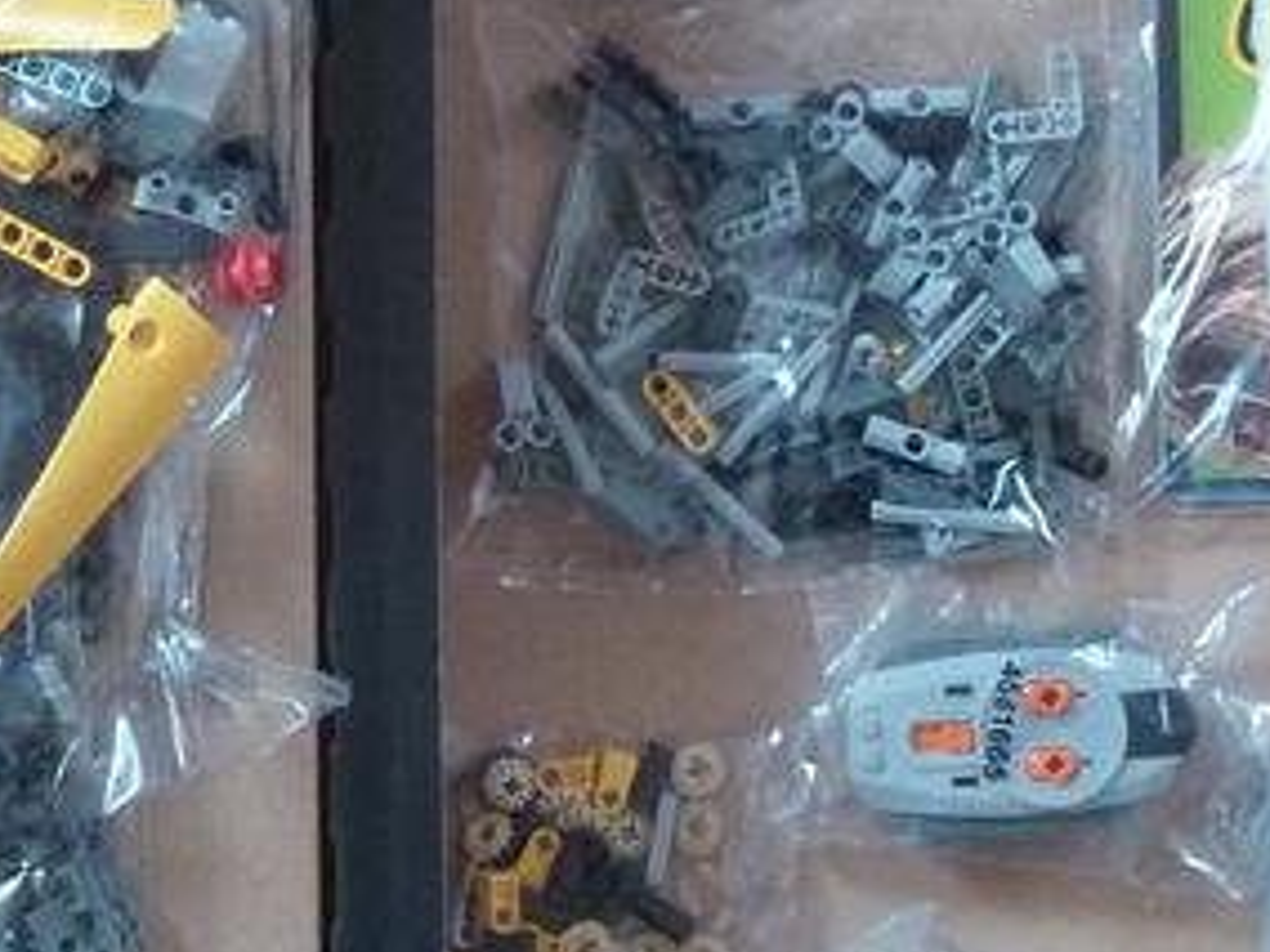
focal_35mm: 144
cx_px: 210
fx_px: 5283
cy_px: 201
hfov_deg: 13.6
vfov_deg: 10.3
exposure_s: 1/15
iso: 400
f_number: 3.6
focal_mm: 6.5
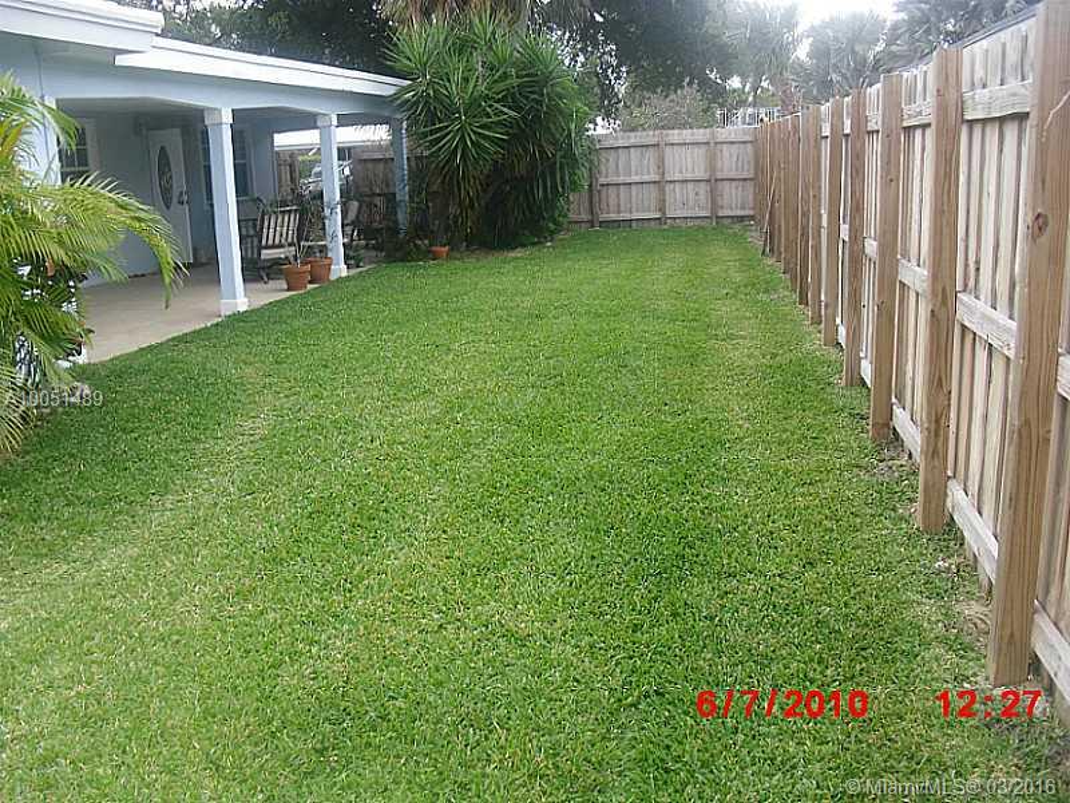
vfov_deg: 39.7
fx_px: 1113
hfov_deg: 51.4
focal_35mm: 36
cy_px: 402
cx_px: 535
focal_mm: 6.3
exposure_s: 1/125
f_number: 3.1
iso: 100
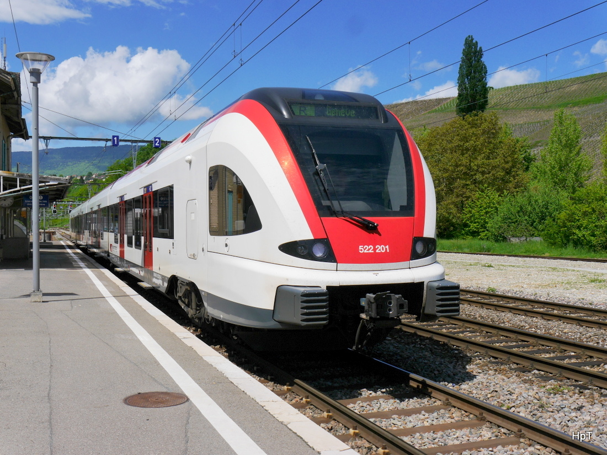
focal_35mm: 40
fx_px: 701
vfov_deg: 36.0
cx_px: 304
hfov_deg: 46.8
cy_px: 228
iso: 160
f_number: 10
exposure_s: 1/640
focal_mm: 20
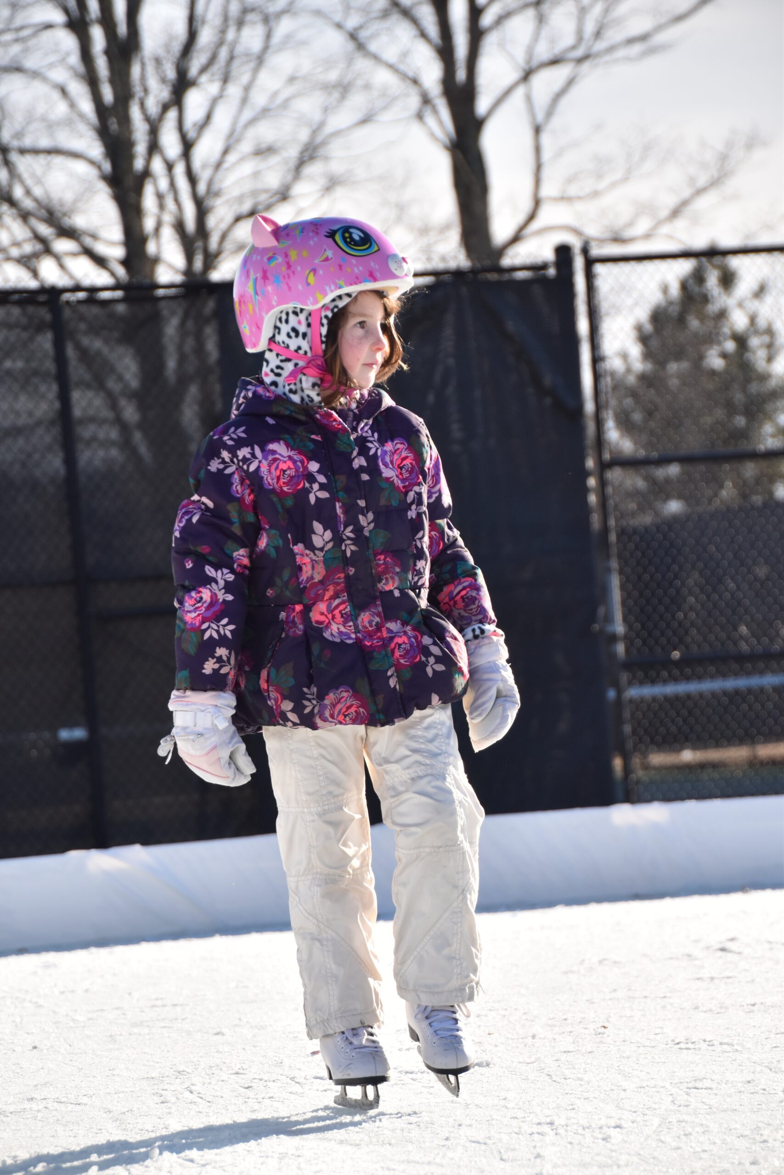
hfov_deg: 8.3
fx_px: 5389
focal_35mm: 165
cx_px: 392
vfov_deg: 12.5
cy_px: 588
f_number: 6
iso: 400
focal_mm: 110
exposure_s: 1/1250
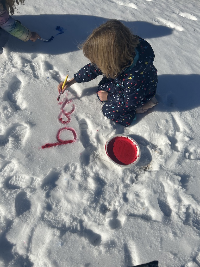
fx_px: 200
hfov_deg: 53.1
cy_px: 134
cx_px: 100
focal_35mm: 26
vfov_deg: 67.3
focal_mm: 5.7
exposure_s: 1/12658
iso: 50
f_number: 1.5
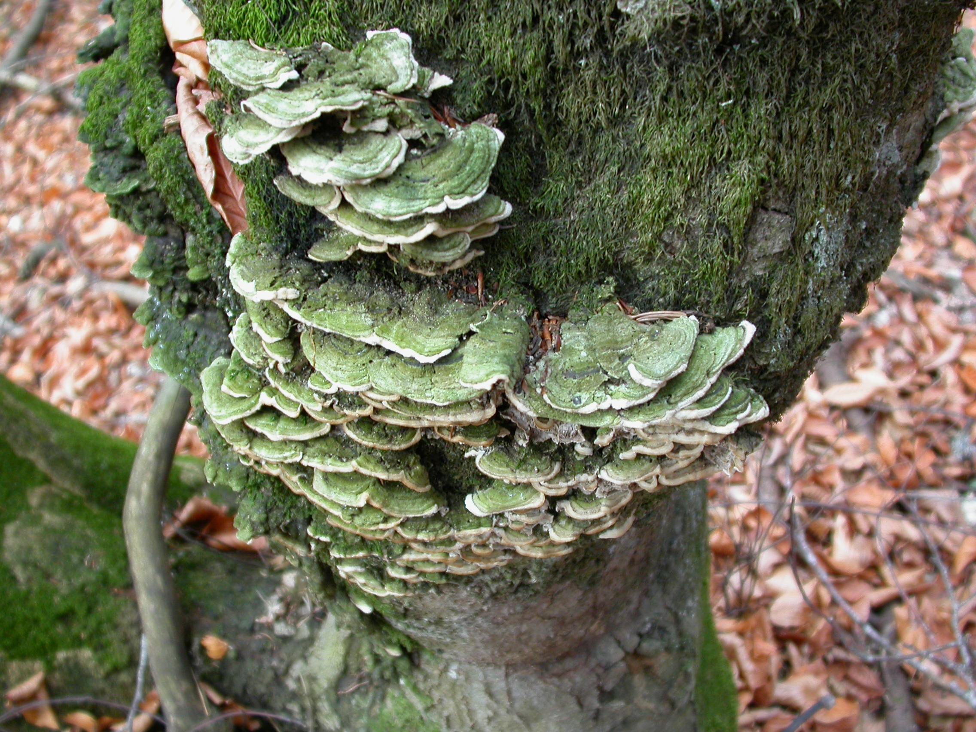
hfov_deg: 47.9
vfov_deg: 36.8
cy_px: 366
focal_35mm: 39
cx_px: 488
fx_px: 1100
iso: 100
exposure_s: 1/35.4
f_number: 2.6
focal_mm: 8.2
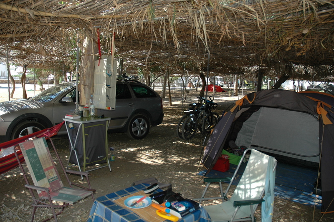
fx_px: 250
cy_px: 111
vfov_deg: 47.9
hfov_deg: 67.4
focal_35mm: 27
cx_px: 167
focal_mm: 18
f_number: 3.5
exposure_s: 1/320
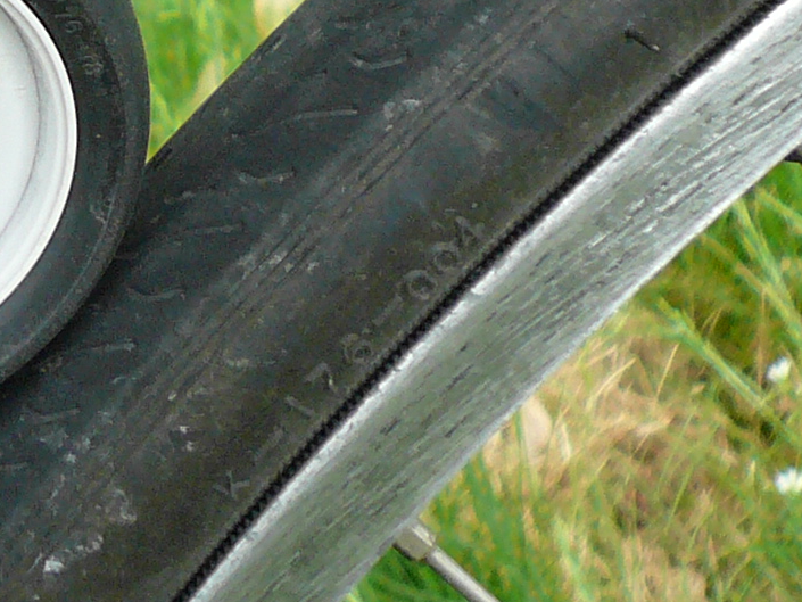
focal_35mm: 122
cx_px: -362
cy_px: -411
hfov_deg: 15.1
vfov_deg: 11.4
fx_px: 2827
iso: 100
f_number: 2.8
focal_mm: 4.6
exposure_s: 1/100
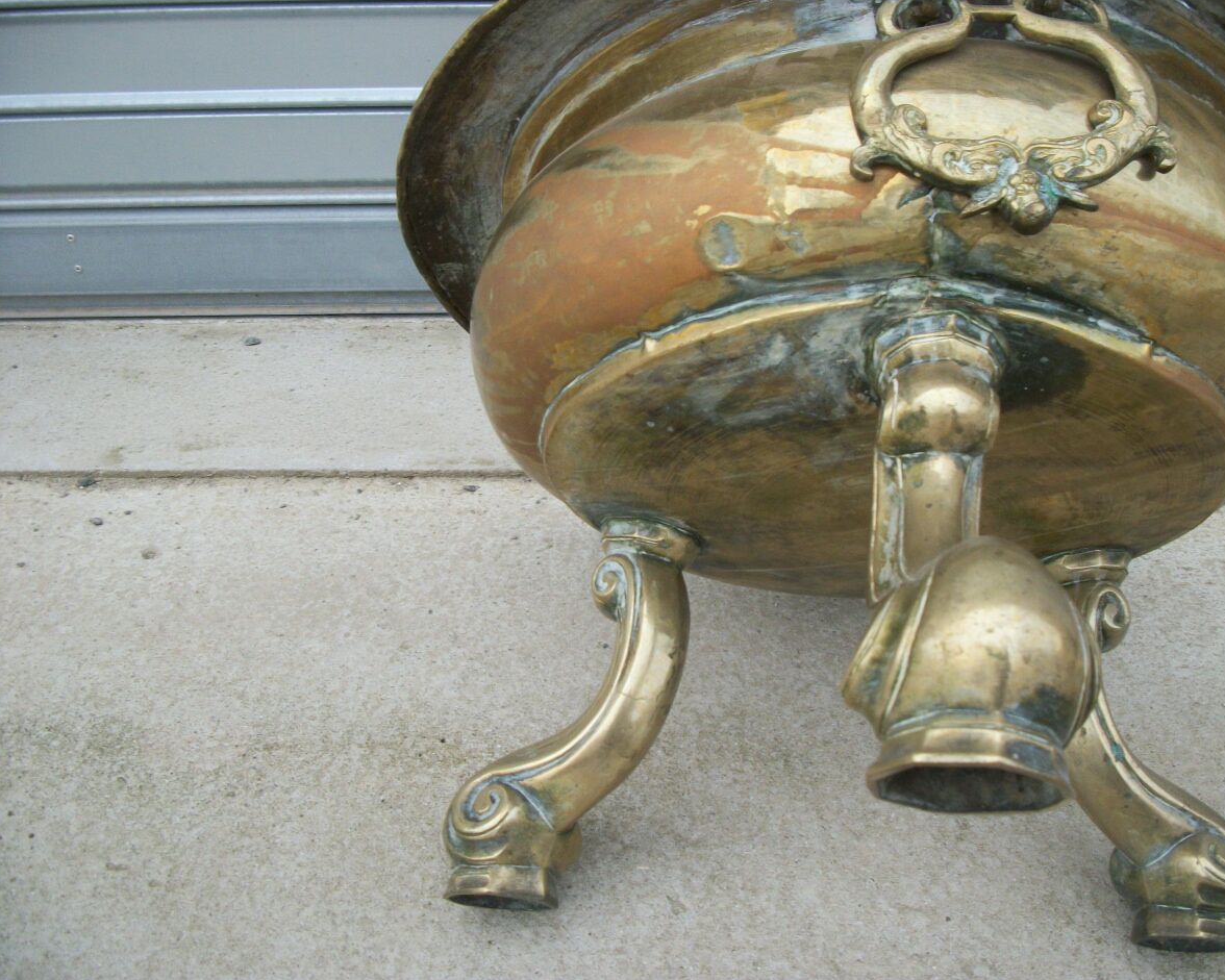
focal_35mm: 34
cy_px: 482
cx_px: 666
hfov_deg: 52.8
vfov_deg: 43.4
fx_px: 1233
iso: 80
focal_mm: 5.7
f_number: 8.8
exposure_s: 1/80
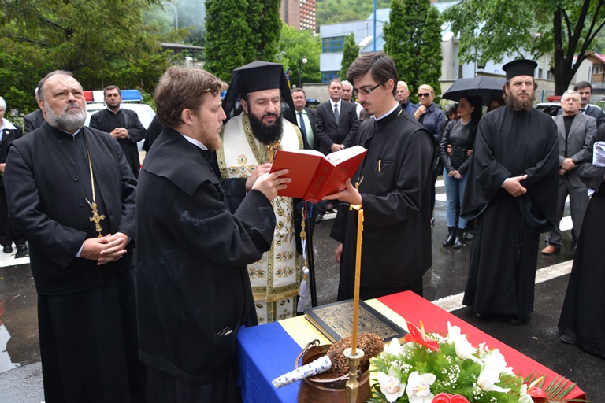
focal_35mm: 27
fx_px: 454
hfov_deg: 67.4
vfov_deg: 47.9
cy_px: 202
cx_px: 302
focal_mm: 18
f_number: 5.6
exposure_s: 1/125
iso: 320
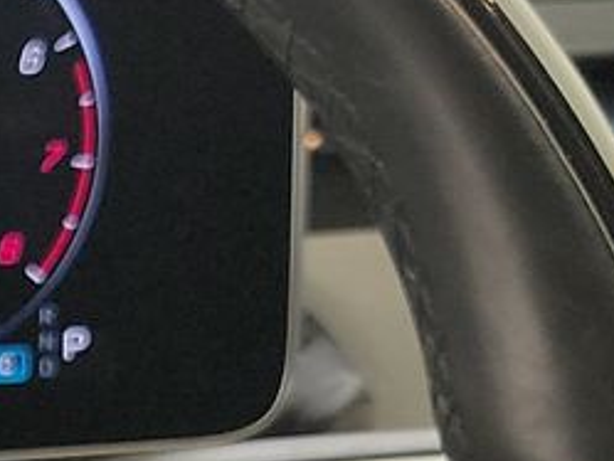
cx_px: -493
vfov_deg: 9.4
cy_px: 705
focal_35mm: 154
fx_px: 2733
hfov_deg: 11.8
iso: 181
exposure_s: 1/59
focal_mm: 6.7
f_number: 1.8
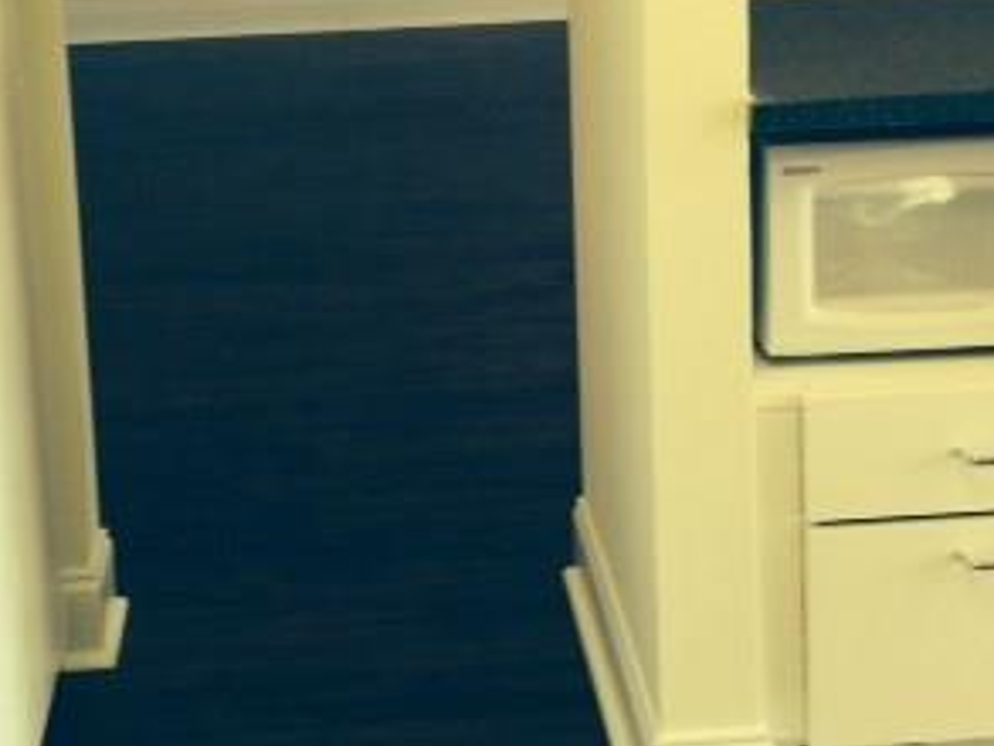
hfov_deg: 27.0
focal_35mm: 72
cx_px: 458
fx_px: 2068
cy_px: -14
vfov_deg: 19.8
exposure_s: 1/20
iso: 80
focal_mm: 4.12
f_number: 2.4
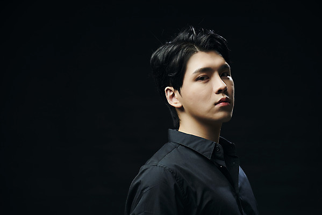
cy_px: 108
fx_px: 1002
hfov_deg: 18.3
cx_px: 161
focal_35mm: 112
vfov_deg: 12.2
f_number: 4
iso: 64
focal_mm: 112
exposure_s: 1/125
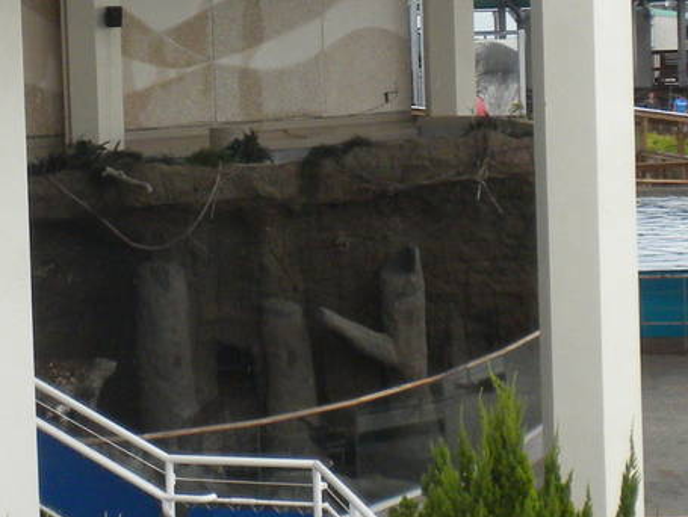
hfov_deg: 15.1
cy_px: 157
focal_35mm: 130
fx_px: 2586
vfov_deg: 11.4
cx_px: 230
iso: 117
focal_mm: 6.6
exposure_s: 1/498
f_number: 3.5
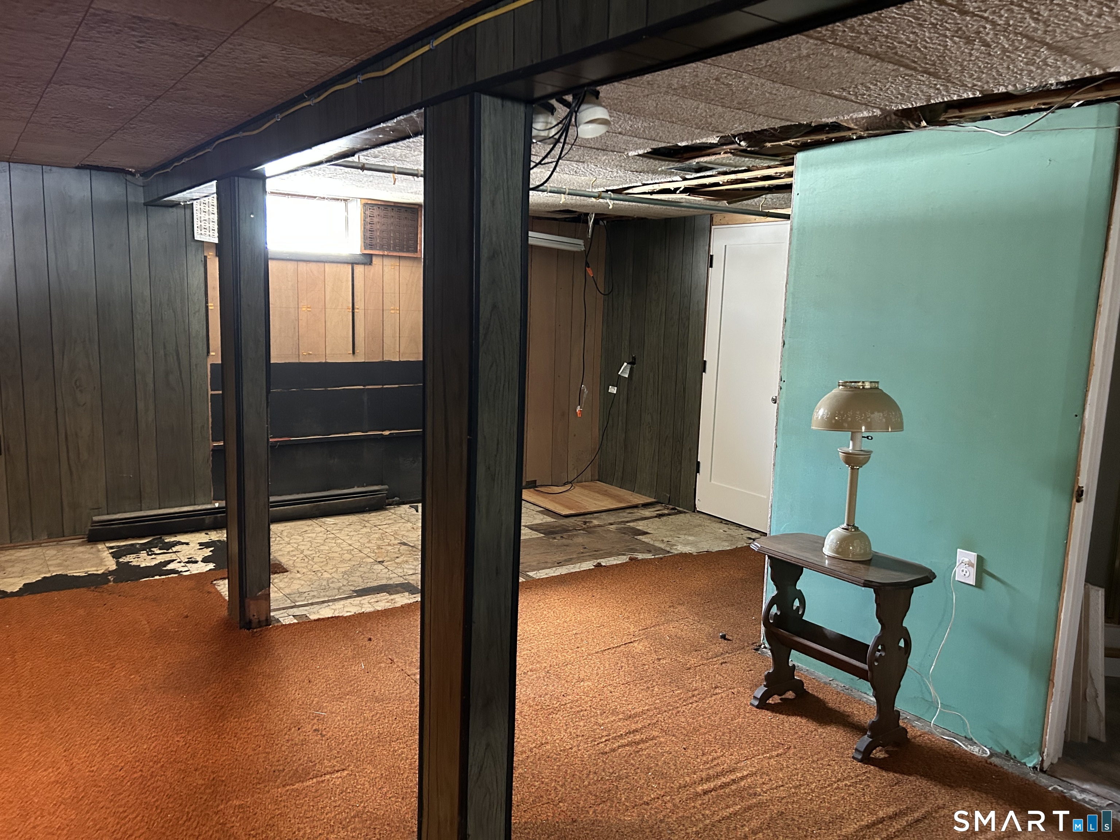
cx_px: 560
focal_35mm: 26
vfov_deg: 53.1
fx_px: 841
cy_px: 420
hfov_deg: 67.3
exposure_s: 1/40
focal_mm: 5.7
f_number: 1.5
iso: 500
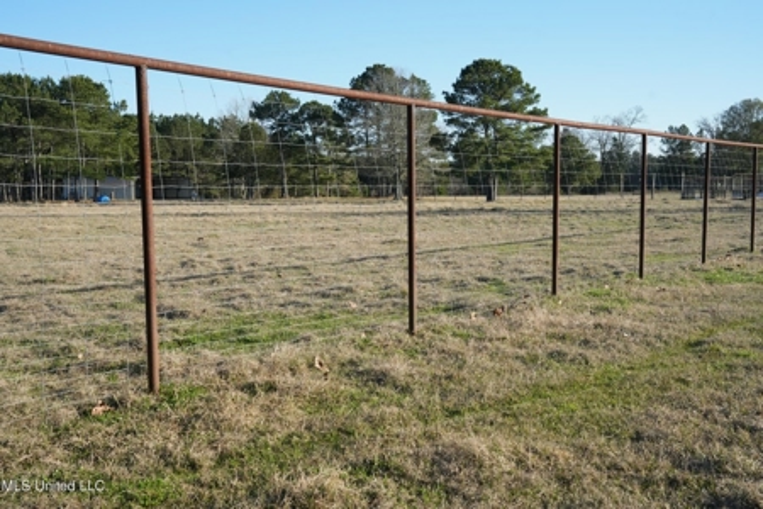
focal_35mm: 40
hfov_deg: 48.5
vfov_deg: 33.4
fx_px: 848
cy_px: 254
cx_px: 382
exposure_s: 1/1600
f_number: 8
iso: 1600
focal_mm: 40
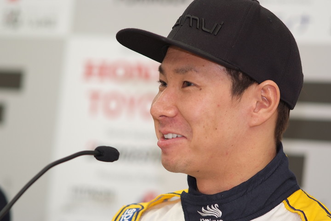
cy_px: 110
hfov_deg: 7.6
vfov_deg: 5.1
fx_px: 2482
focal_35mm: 270
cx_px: 166
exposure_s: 1/125
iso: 400
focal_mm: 180
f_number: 2.8
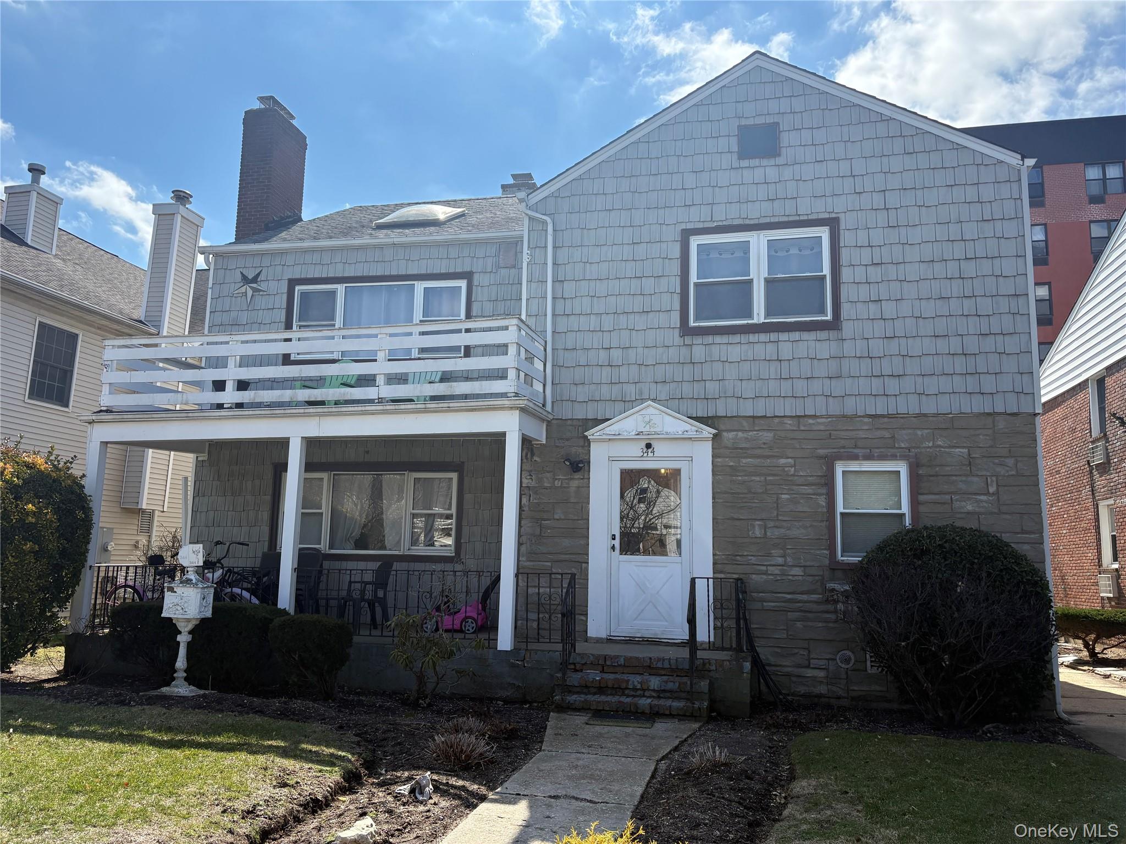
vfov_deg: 53.1
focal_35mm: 26
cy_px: 422
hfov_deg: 67.3
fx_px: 846
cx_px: 563
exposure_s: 1/4608
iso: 64
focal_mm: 5.96
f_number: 1.6
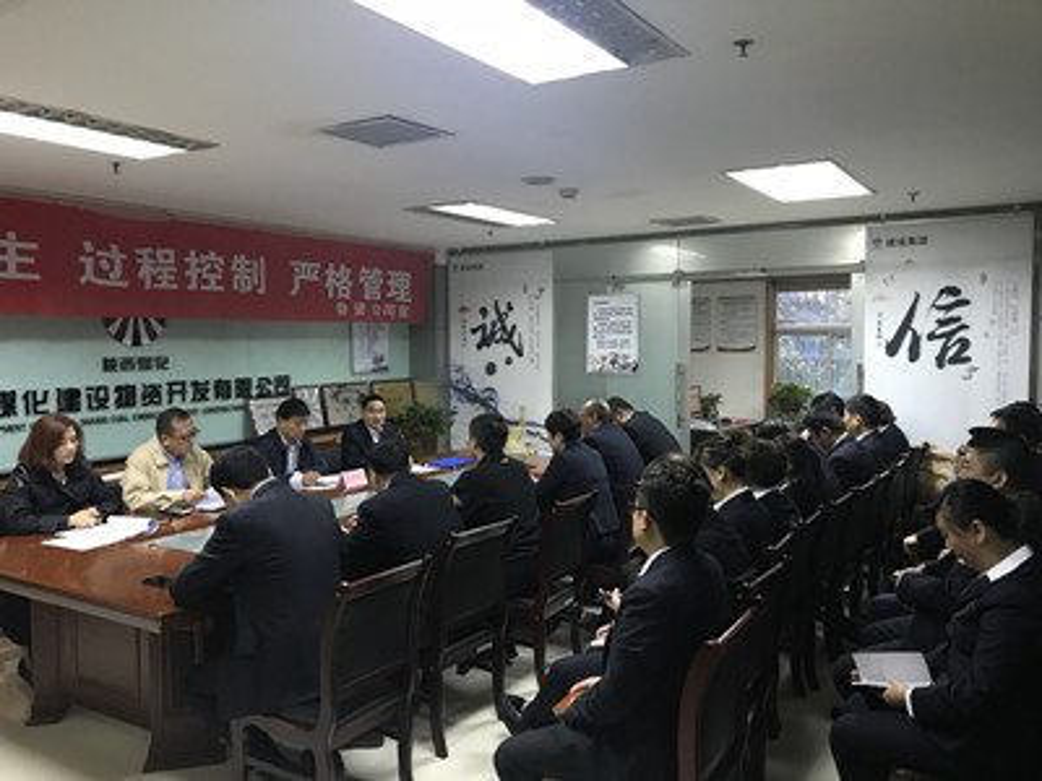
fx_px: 843
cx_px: 521
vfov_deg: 49.7
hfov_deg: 63.4
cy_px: 390
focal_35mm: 28
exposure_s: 1/14
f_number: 1.8
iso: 100
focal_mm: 3.99
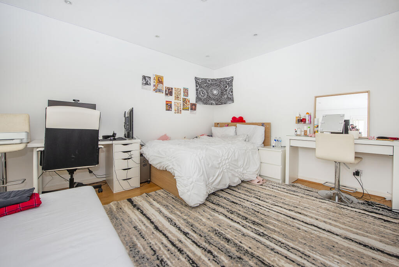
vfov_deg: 81.3
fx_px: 155
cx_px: 200
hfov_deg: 104.2
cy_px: 134
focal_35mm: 14
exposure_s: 1/40
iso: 400
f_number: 8
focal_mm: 14
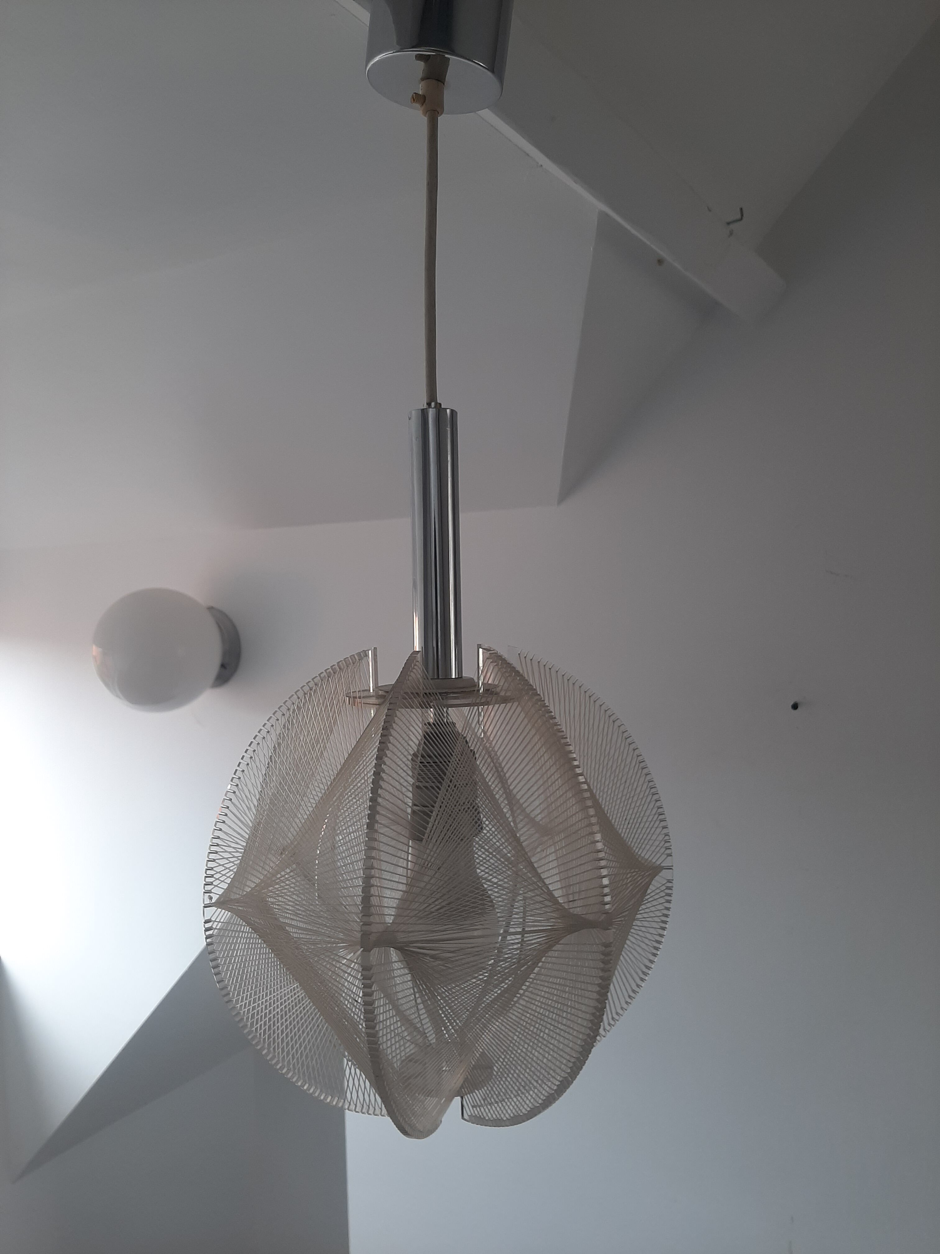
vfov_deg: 67.3
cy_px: 627
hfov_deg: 53.1
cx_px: 470
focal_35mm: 26
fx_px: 941
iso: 40
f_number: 1.7
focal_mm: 3.93
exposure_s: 1/103
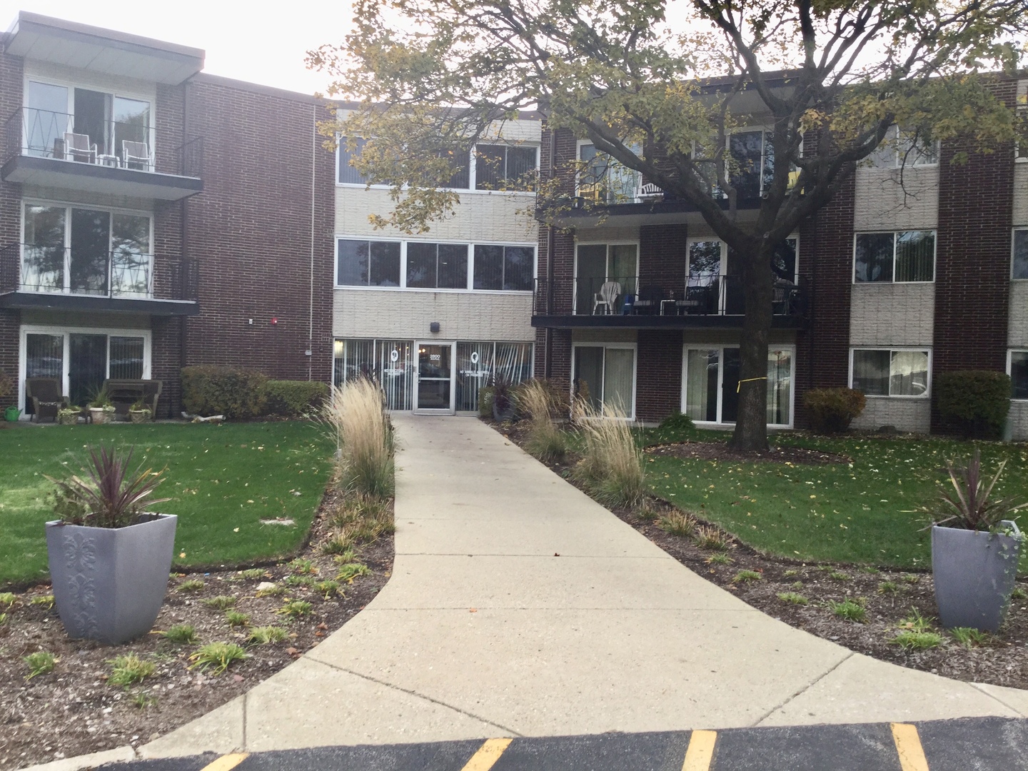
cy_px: 386
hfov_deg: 58.4
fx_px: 921
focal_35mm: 31
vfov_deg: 45.4
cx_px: 514
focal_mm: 3.3
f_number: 2.4
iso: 25
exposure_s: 1/120
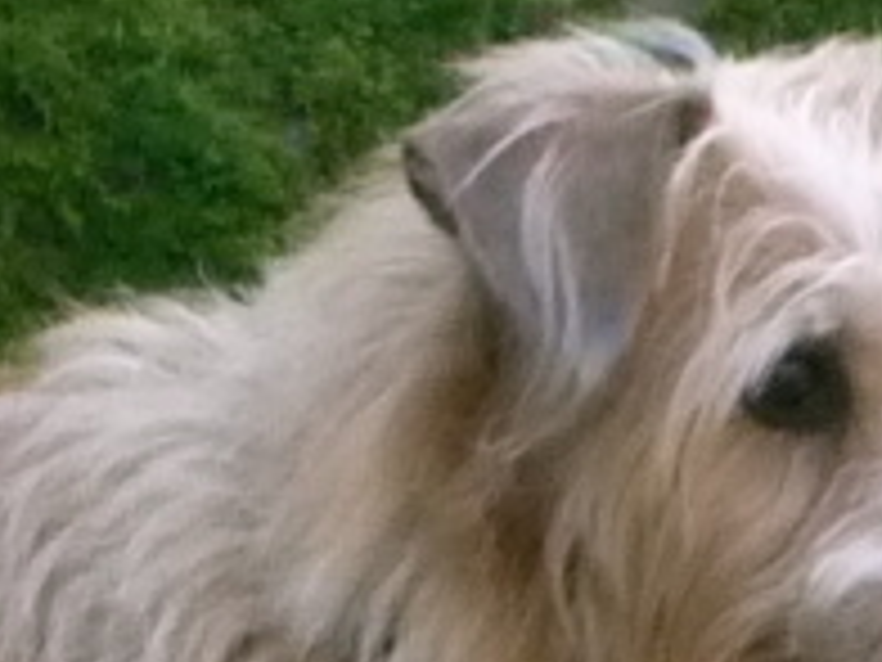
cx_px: 346
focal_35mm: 590
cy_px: 889
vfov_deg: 2.5
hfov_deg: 3.4
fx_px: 15033
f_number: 4.6
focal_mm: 13.1
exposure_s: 1/40
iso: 200
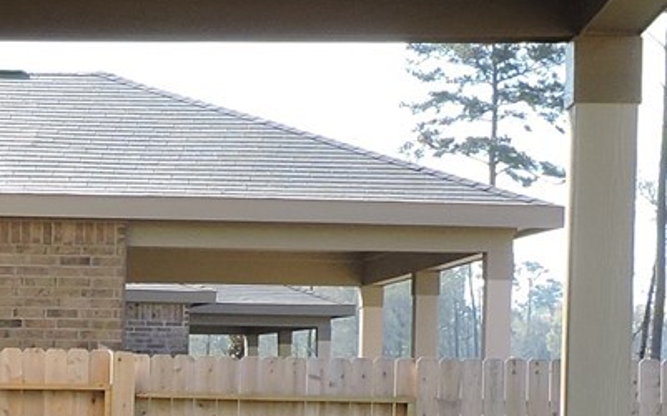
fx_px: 2361
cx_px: 120
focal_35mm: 130
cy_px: 508
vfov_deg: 9.9
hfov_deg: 16.0
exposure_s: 1/400
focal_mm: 4.3
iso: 100
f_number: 3
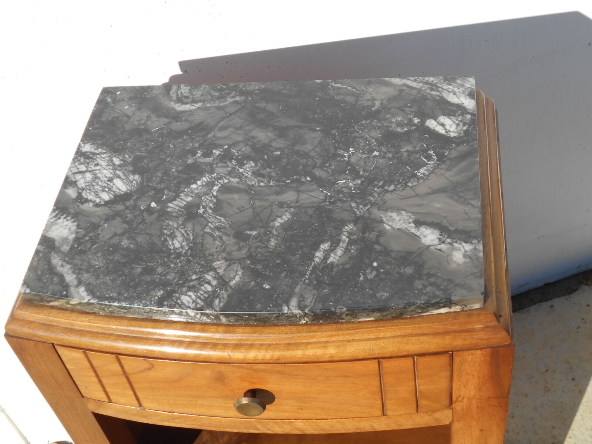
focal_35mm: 50
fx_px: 855
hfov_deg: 38.2
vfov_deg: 29.1
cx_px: 296
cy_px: 222
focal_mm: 8.8
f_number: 4.5
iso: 80
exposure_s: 1/400
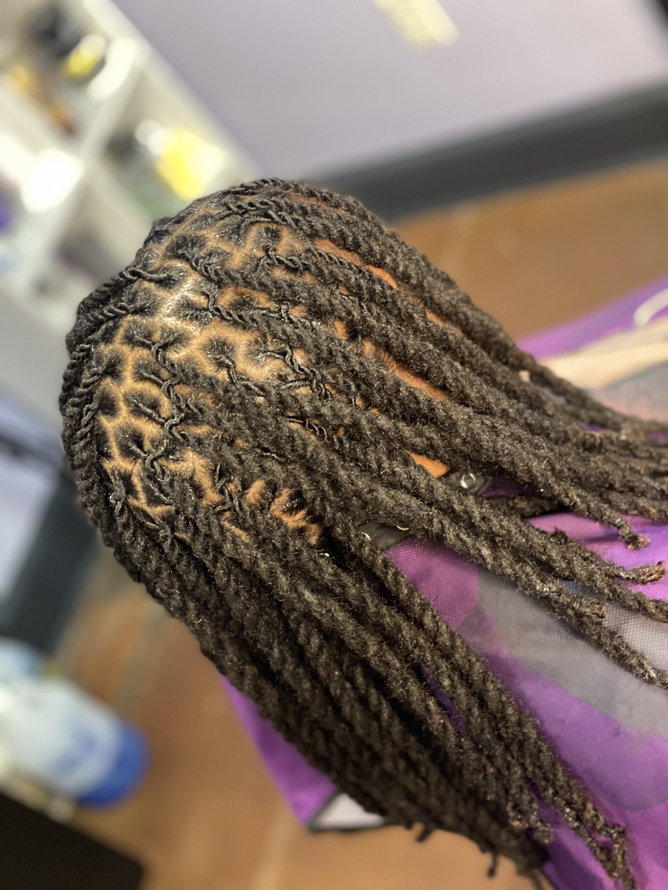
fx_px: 1338
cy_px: 445
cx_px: 334
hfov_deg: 28.0
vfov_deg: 36.8
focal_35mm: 52
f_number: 2
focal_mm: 6
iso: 400
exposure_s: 1/20
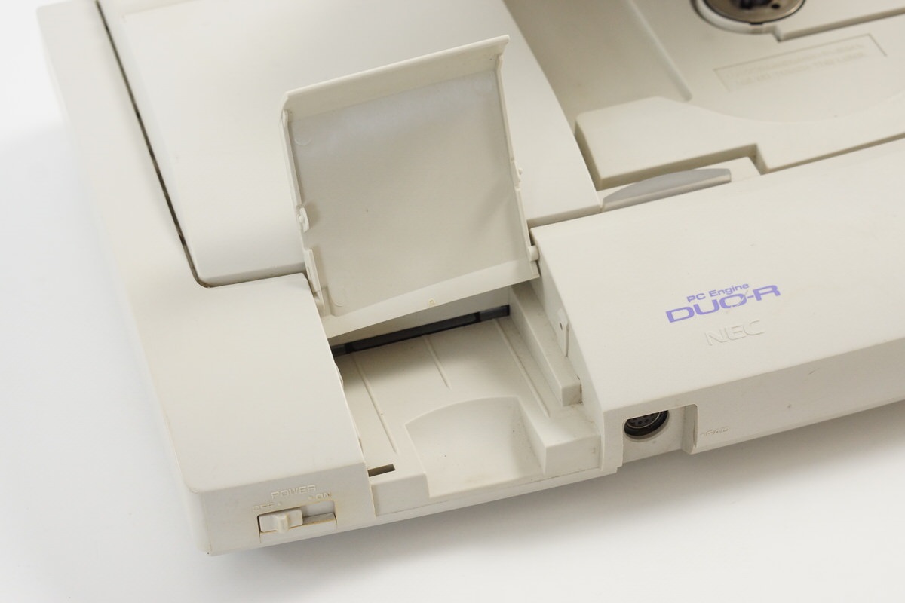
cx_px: 452
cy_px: 302
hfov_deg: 27.0
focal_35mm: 75
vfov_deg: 18.2
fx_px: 1885
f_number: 6.3
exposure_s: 1/80
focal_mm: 50
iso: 1250
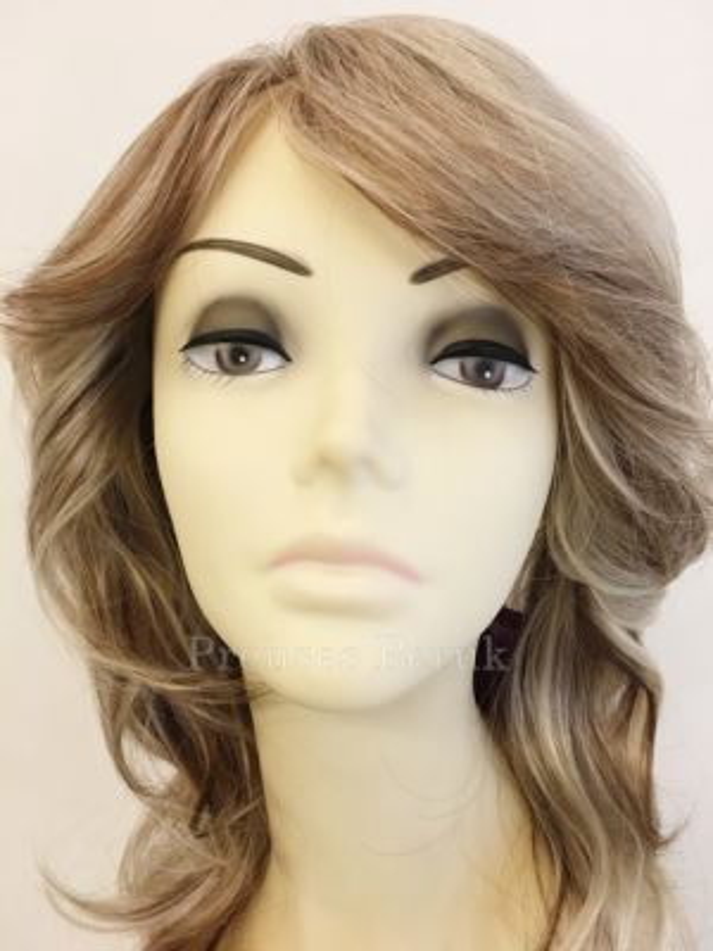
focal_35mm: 29
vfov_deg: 61.7
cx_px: 356
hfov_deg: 48.2
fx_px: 796
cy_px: 476
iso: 25
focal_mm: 4.15
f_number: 2.2
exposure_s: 1/15
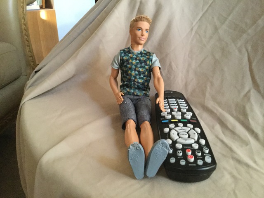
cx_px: 132
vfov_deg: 45.4
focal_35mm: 31
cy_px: 99
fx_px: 236
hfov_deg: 58.4
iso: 320
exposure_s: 1/15
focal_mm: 3.3
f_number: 2.4
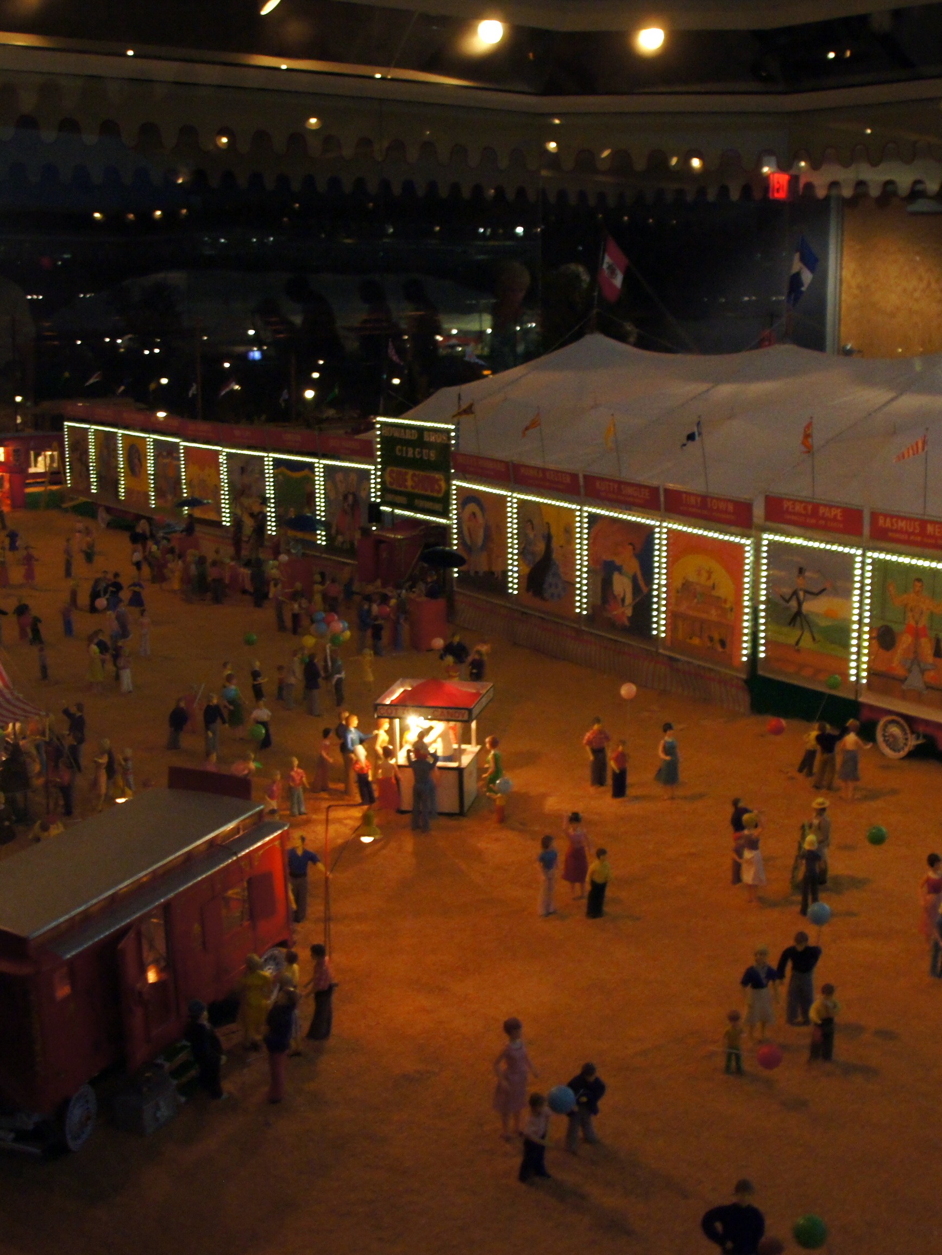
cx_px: 517
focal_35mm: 40
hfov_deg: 35.9
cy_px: 616
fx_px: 1451
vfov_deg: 46.8
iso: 1600
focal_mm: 18
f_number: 3.5
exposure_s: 1/8
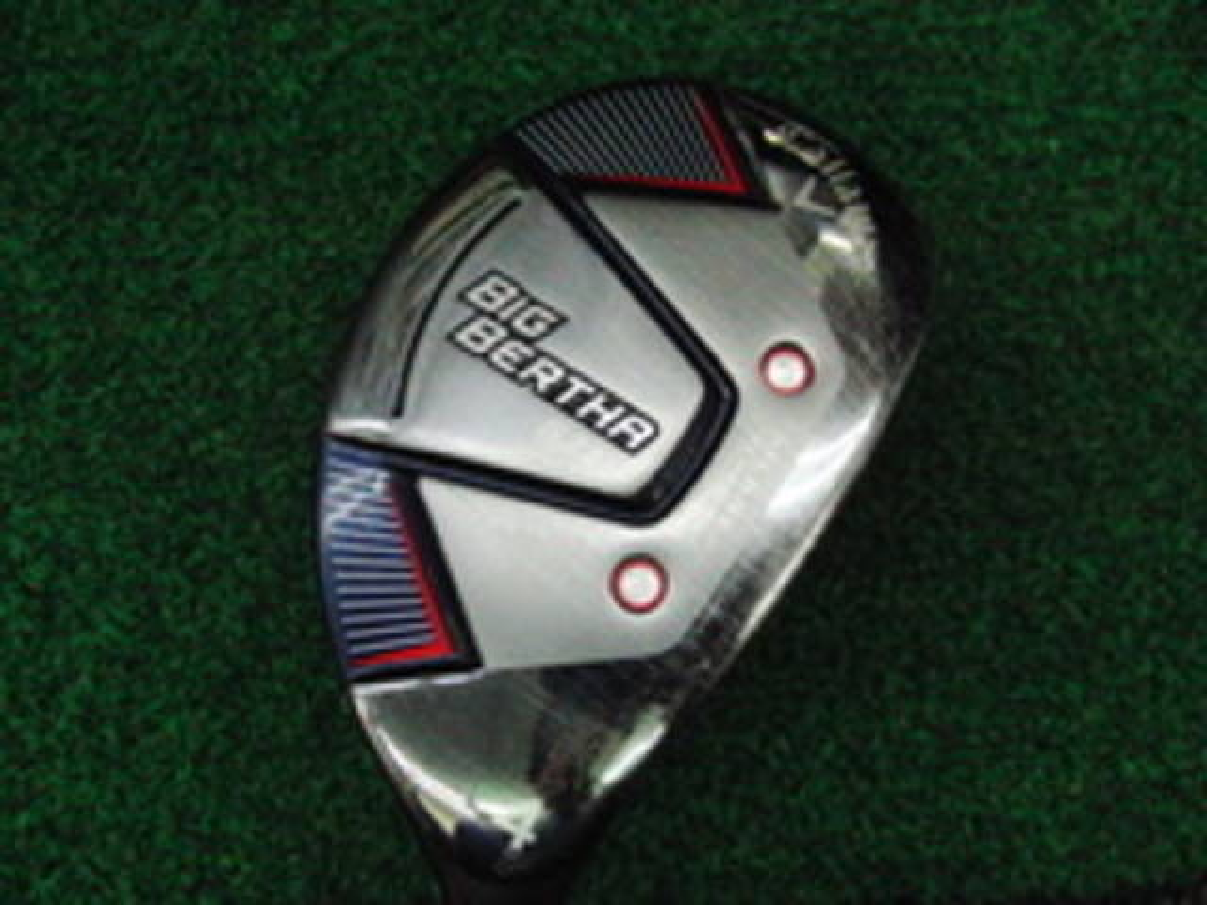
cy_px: 452
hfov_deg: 50.1
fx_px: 1290
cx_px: 604
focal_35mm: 37
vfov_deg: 38.7
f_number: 3.6
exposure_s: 1/640
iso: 3200
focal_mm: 6.42
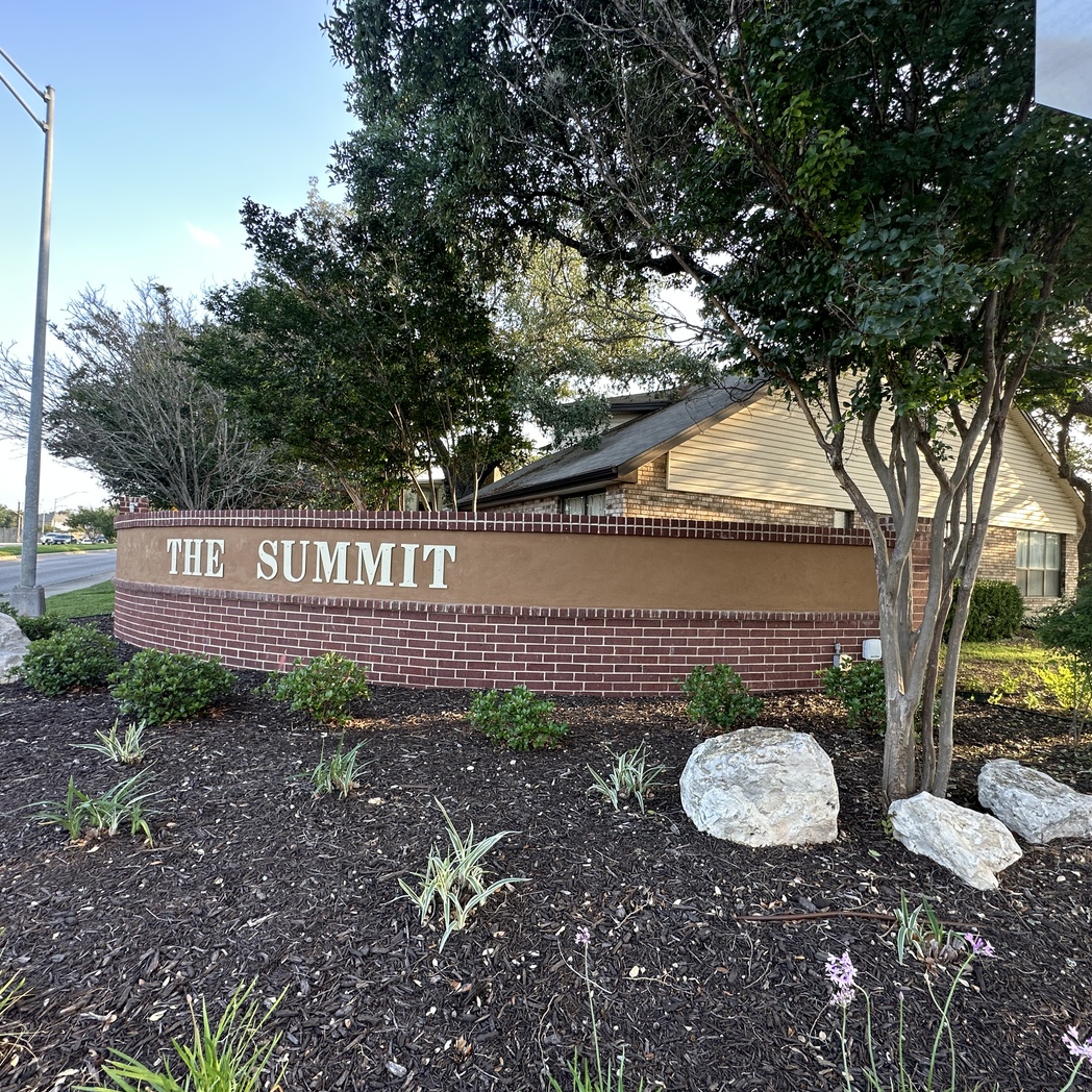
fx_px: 607
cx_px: 574
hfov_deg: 83.9
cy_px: 552
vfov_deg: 84.0
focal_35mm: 17
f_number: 2.2
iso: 50
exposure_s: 1/99
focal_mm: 2.22
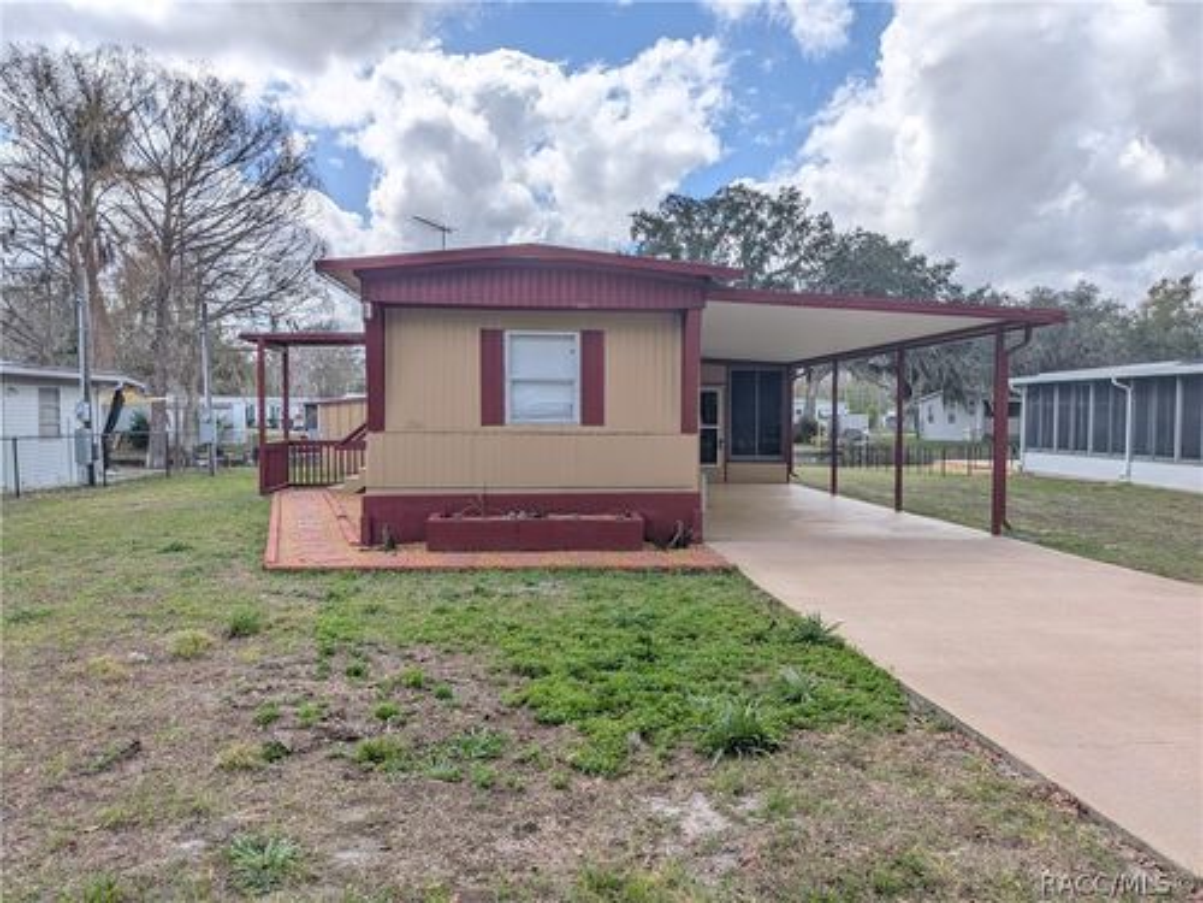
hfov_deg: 71.6
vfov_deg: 56.8
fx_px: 834
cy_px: 452
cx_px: 602
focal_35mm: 24
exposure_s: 1/2809
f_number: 1.7
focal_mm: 4.53
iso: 30
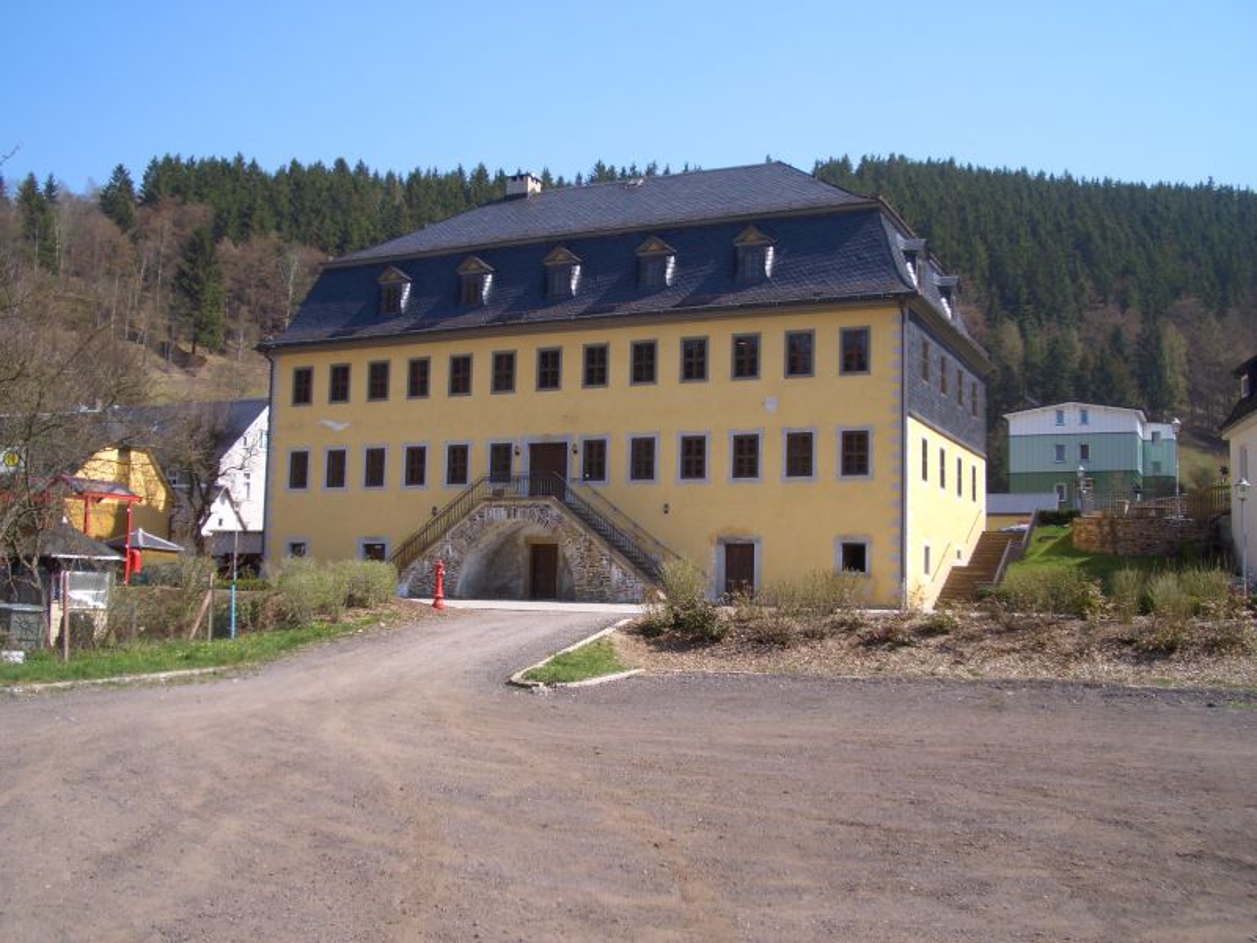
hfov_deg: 52.6
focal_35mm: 35
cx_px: 628
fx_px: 1271
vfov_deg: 40.7
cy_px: 472
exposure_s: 1/250
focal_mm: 5.8
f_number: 4.3
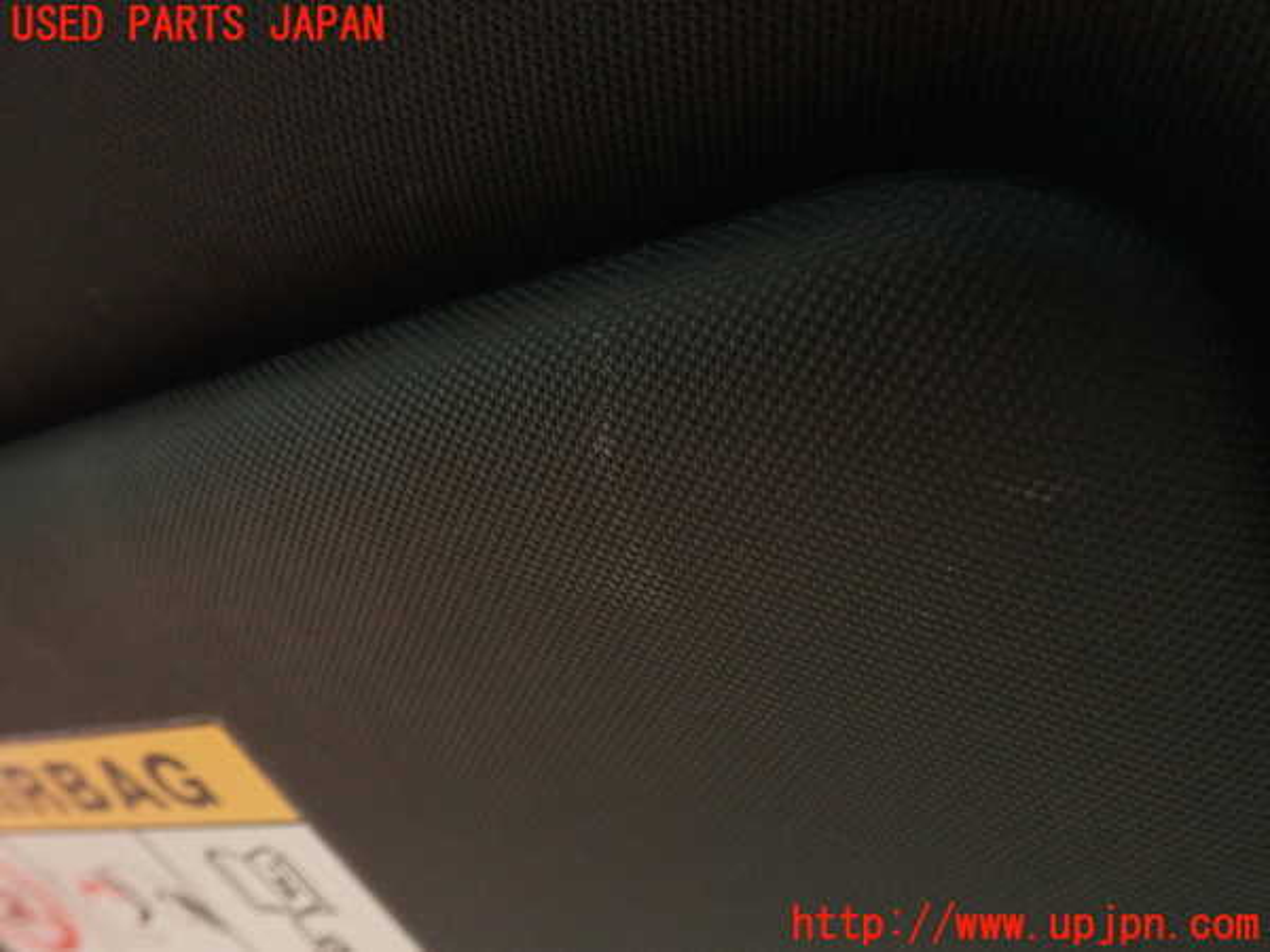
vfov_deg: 44.2
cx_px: 635
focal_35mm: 32
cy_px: 476
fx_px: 1174
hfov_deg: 56.8
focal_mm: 5.79
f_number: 2.4
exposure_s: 1/13
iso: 800
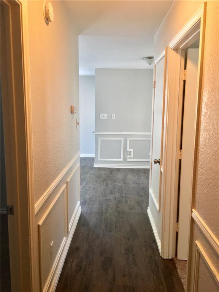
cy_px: 146
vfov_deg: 61.7
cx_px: 110
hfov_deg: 48.2
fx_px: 245
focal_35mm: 29
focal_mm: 4.15
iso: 200
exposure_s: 1/24
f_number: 2.2
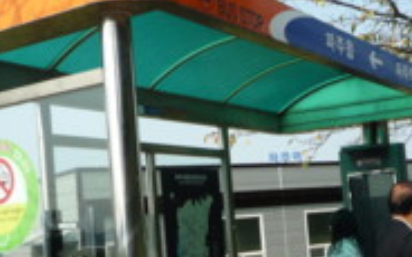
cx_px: 224
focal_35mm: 65
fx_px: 730
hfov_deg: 31.5
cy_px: 192
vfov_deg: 19.9
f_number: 3.5
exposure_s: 1/500
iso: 100
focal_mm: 4.4
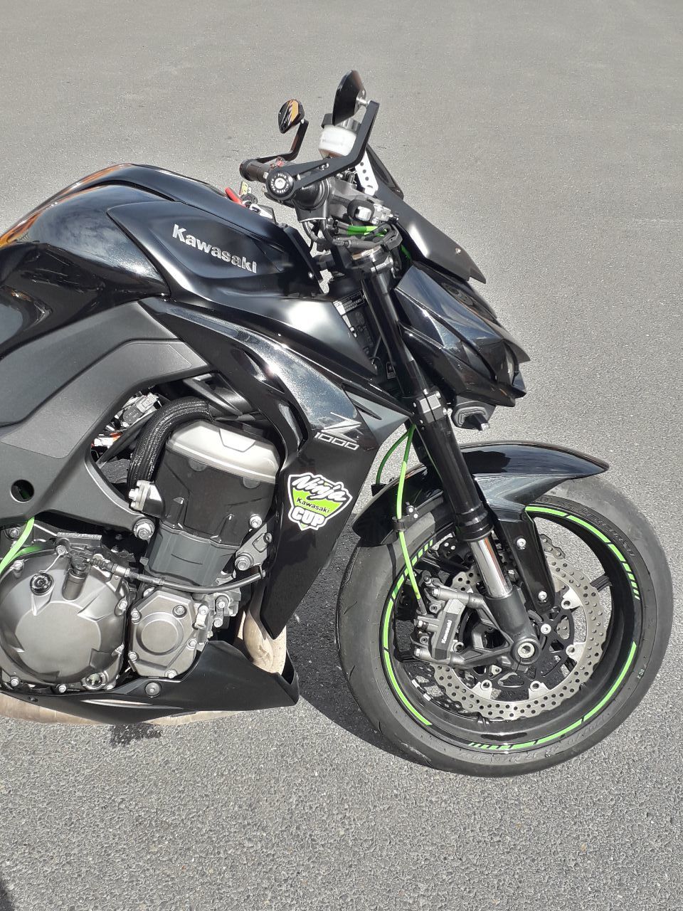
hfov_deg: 51.4
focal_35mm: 27
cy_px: 456
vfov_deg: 65.3
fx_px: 710
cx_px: 342
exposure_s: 1/627
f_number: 1.9
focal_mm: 3.6
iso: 40
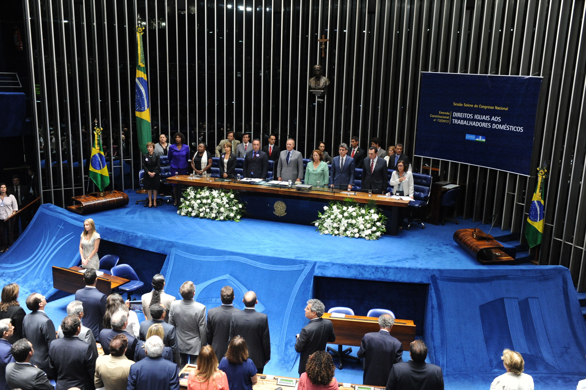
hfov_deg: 55.8
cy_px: 195
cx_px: 293
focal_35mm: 34
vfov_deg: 38.8
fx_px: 553
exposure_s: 1/80
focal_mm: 34
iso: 2000
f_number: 4.5
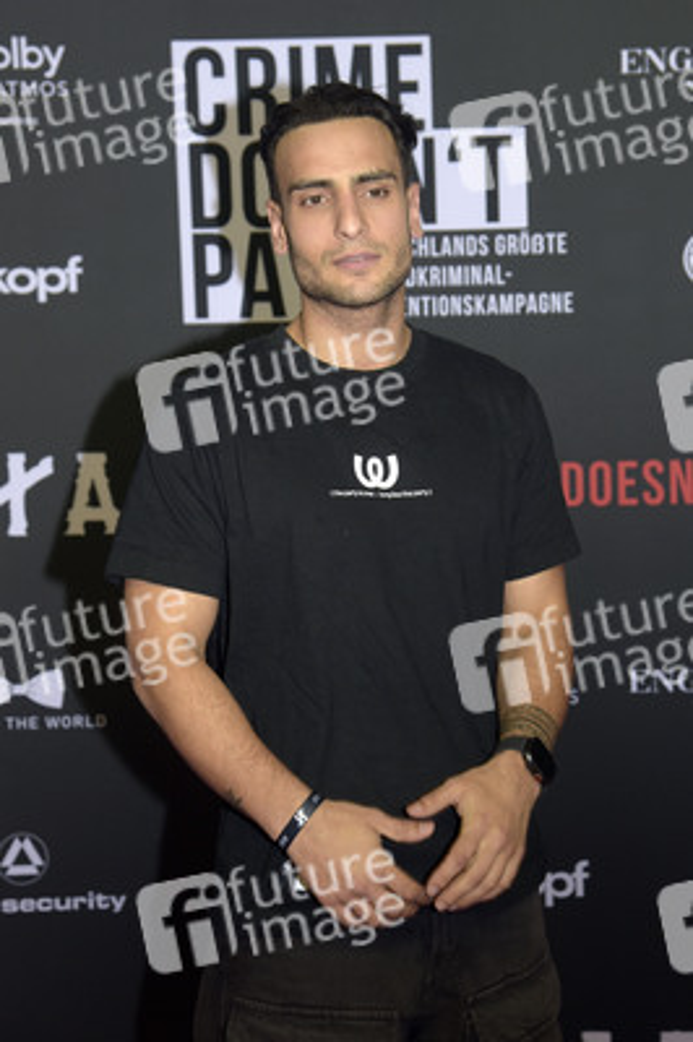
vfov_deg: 32.4
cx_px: 346
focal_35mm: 62
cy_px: 521
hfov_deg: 21.9
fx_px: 1793
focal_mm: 62
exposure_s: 1/250
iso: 500
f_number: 4.5
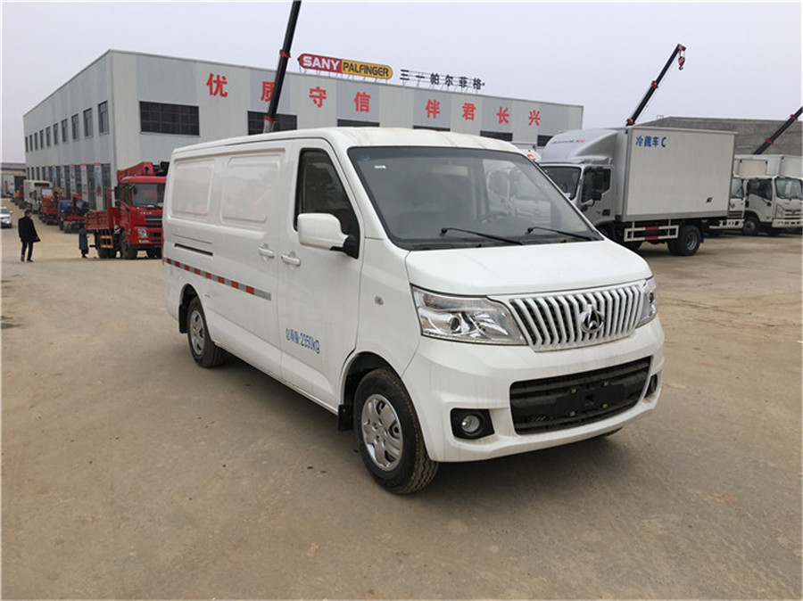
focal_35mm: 29
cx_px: 402
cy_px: 300
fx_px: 672
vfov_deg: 48.2
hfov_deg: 61.7
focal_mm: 4.15
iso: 25
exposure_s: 1/810
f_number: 2.2
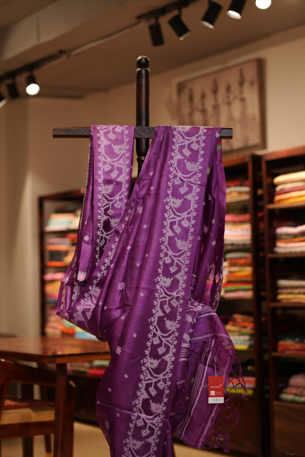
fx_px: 1080
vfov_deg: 23.9
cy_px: 228
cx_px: 152
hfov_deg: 16.1
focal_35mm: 85
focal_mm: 85
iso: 200
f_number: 2.8
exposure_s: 1/100
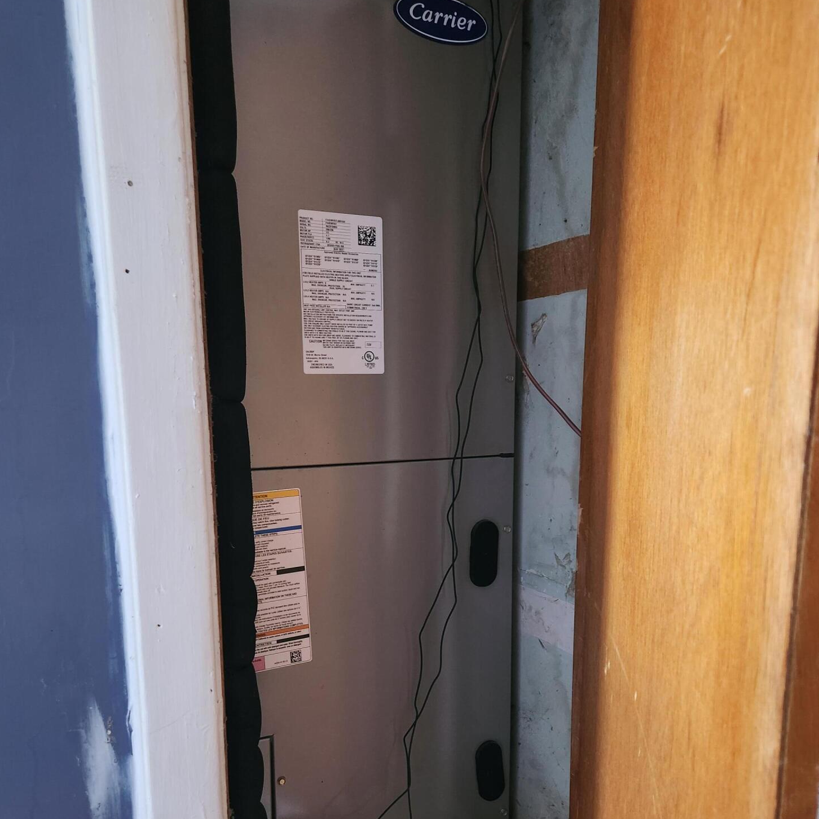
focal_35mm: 28
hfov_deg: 57.3
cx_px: 420
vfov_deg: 56.5
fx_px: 749
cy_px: 521
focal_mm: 5.4
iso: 800
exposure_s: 1/24
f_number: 1.8
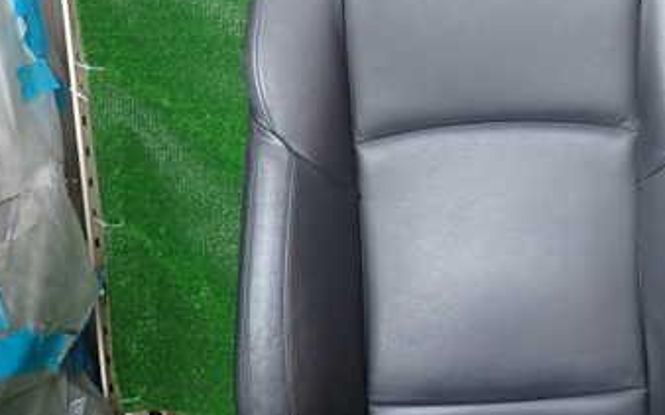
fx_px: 852
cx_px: 451
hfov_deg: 42.0
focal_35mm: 47
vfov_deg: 27.0
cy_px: 100
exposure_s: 1/125
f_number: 2
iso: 100
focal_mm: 4.5
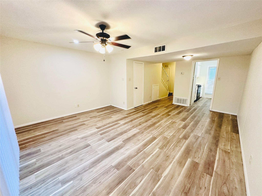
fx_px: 106
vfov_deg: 85.7
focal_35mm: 14
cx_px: 131
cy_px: 98
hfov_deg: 102.1
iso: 400
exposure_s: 1/60
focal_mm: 2.22
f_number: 2.2
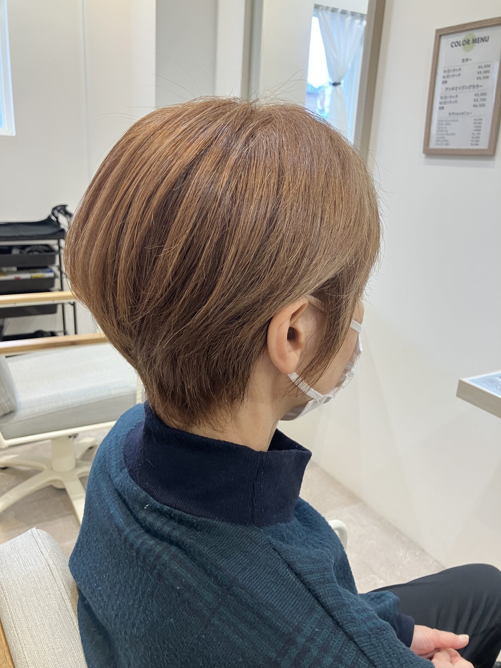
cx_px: 250
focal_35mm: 28
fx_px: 540
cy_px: 334
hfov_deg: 49.7
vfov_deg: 63.4
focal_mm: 3.99
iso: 80
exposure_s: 1/50
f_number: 1.8
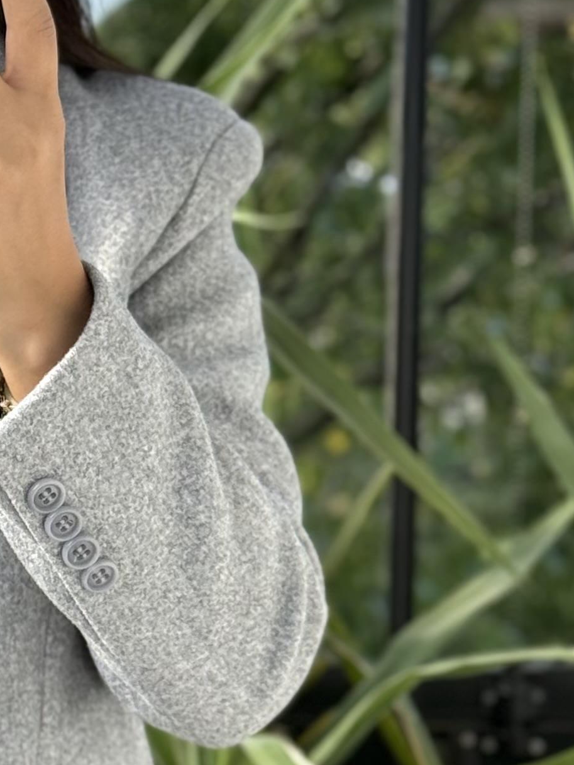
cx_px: -123
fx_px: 3515
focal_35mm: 159
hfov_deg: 9.2
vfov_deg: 12.4
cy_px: 606
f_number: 1.78
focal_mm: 6.76
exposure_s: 1/242
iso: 100
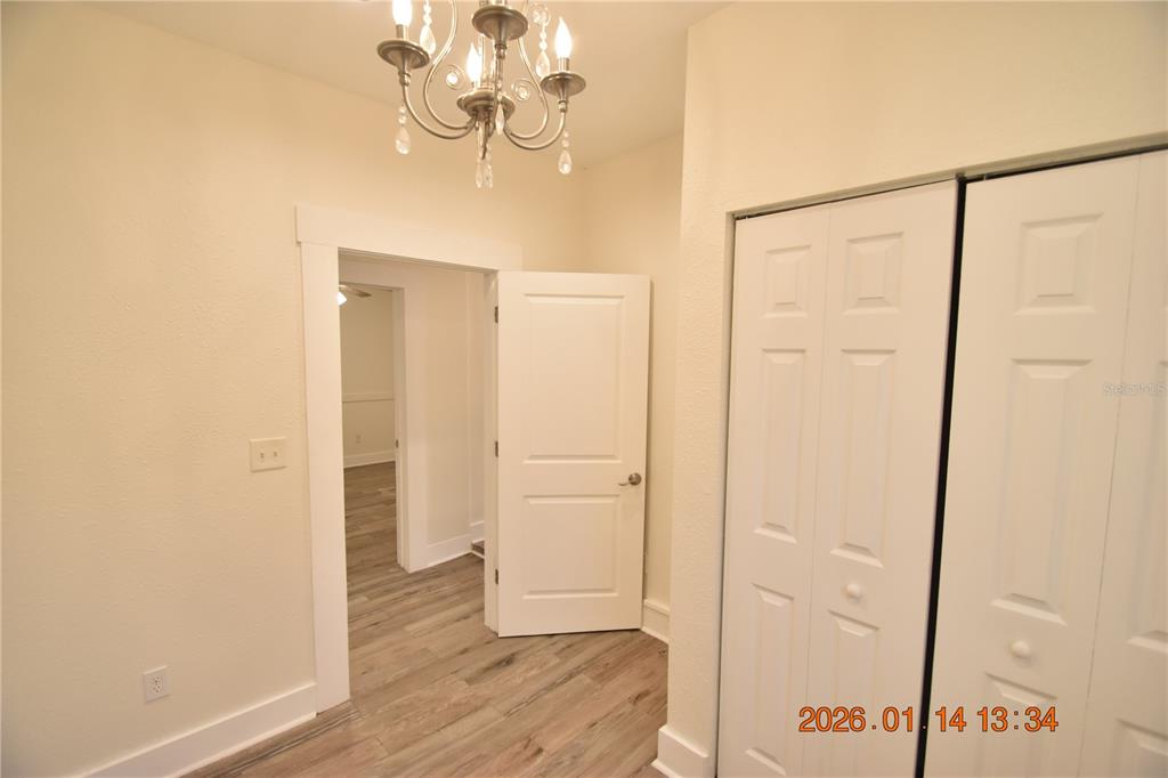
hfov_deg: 100.4
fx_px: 486
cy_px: 389
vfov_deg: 77.3
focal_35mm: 15
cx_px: 584
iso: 800
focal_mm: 10
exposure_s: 1/90
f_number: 3.5
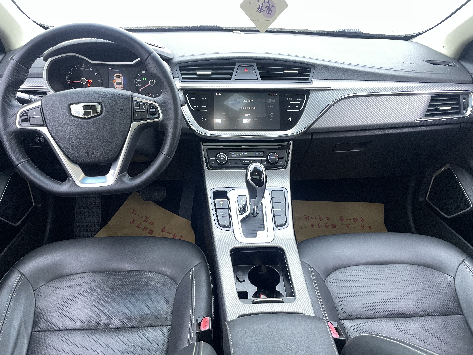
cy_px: 178
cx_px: 236
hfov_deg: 67.3
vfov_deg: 53.1
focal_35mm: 26
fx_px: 355
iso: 100
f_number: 1.6
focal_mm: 4.2
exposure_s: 1/50
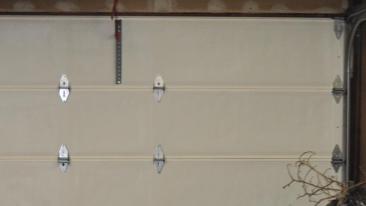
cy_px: 206
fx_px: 1087
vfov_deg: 10.7
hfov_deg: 19.0
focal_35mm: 112
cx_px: 103
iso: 640
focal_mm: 28
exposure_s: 1/125
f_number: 4
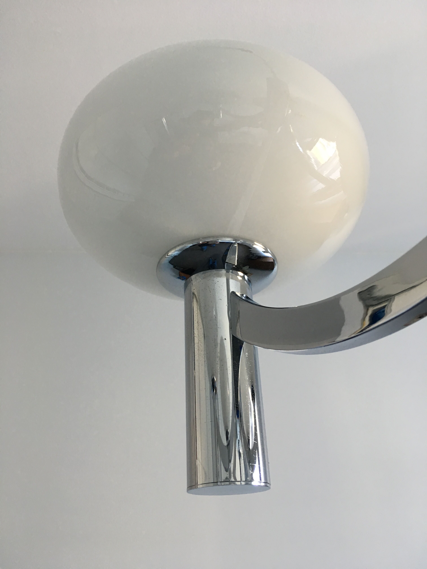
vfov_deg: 61.7
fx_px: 477
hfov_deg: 48.2
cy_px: 284
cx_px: 214
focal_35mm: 29
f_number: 2.2
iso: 100
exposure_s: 1/33
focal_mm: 4.15
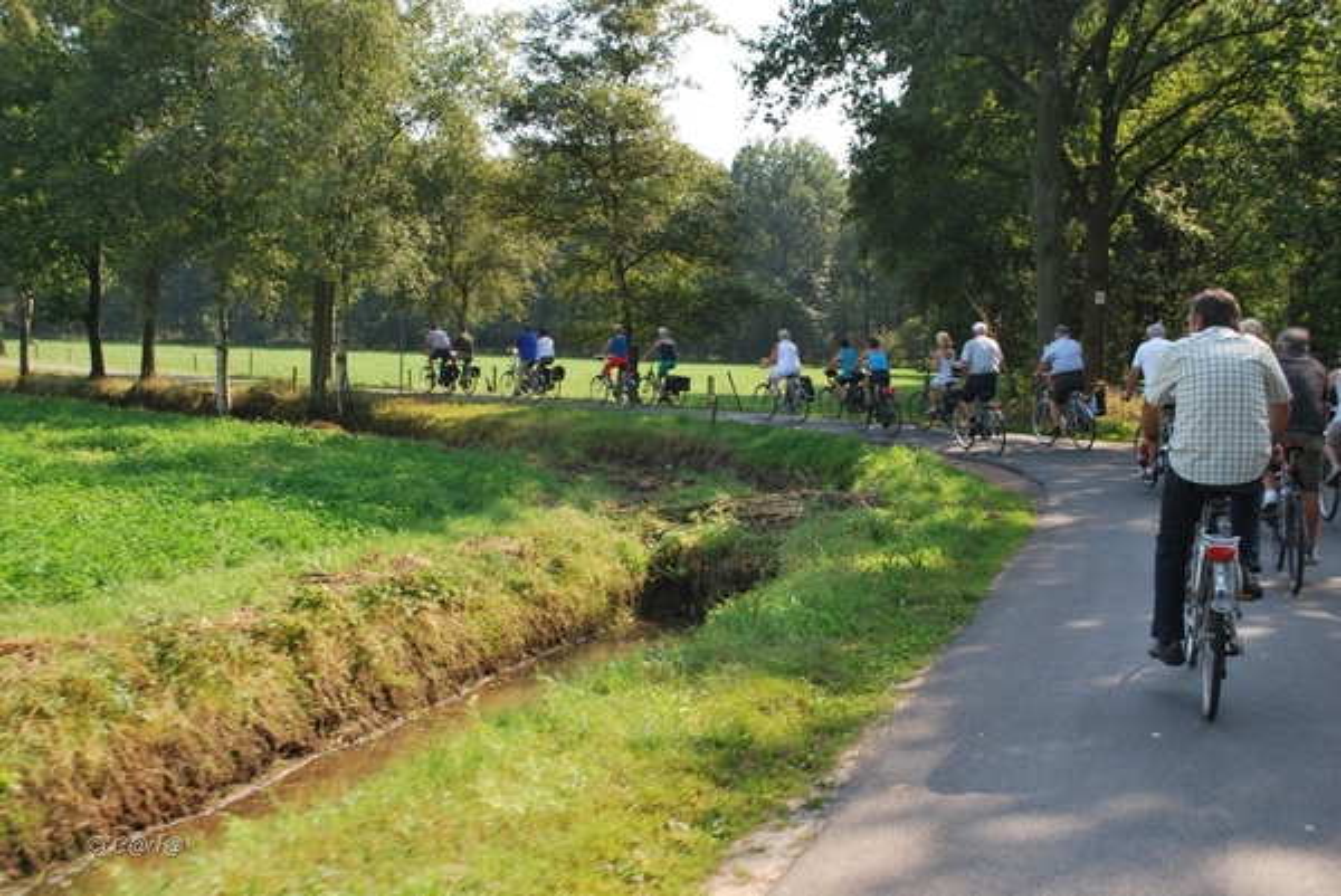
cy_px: 448
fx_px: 1454
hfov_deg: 49.5
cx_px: 670
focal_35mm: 39
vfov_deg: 34.3
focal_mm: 26
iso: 100
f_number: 5.6
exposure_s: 1/125
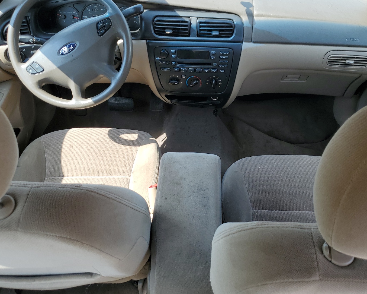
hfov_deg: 58.6
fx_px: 326
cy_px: 137
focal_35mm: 30
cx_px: 207
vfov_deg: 48.5
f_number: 1.5
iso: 50
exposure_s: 1/500
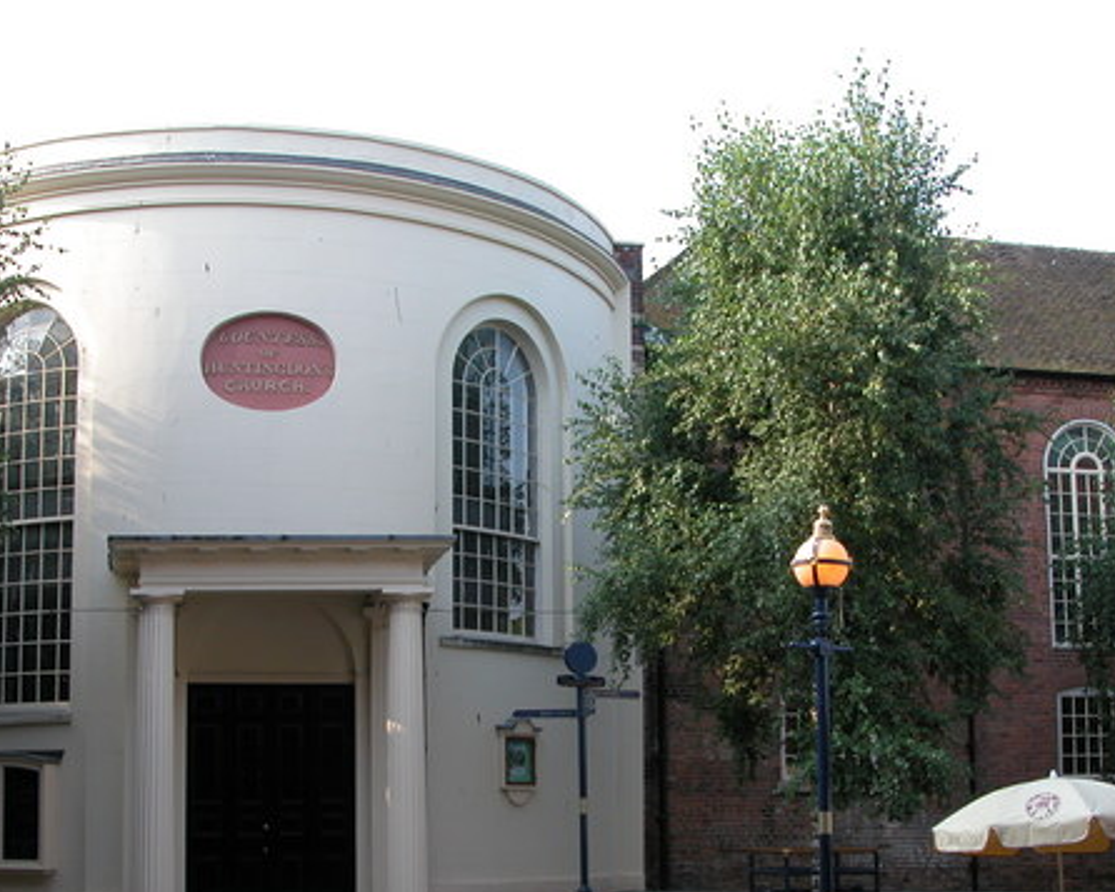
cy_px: 587
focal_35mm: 49
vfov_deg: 30.6
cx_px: 542
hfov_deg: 38.0
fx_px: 1617
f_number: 4.5
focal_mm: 8.9
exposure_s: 1/142
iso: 100
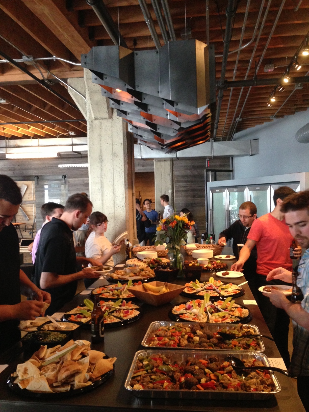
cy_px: 206
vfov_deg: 55.4
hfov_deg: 42.9
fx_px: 393
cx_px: 154
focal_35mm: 33
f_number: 2.4
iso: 400
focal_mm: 4.13
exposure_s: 1/20
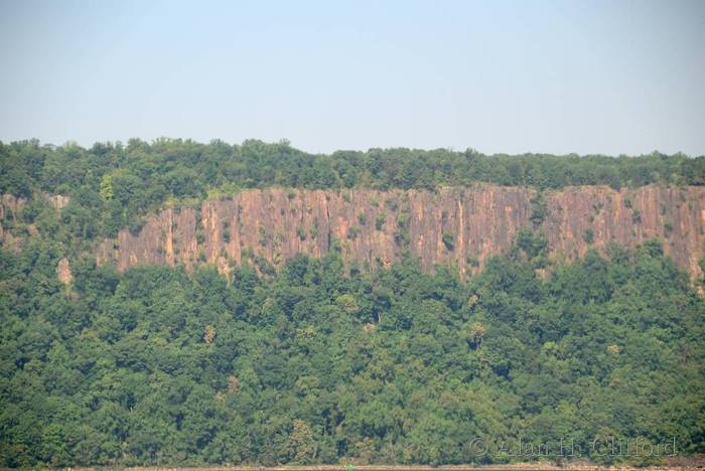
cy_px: 236
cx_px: 352
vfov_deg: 8.2
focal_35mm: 168
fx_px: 3293
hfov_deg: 12.2
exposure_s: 1/80
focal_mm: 112
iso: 100
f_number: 5.6
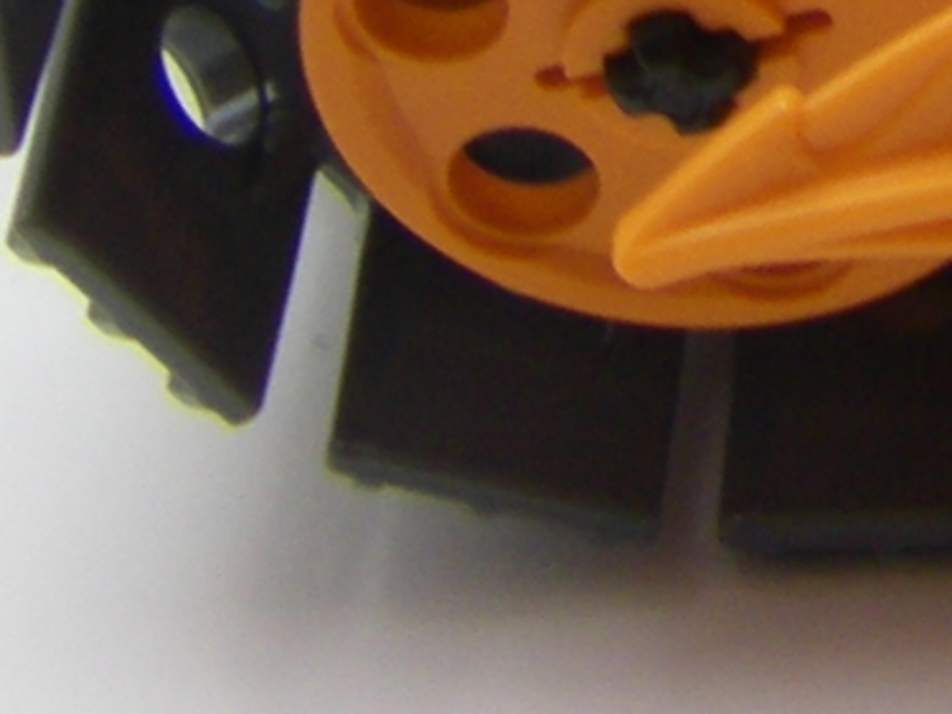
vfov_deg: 5.2
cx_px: 1909
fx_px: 7231
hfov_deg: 7.2
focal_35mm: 263
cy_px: -1662
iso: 64
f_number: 3.5
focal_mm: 6.3
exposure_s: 1/50
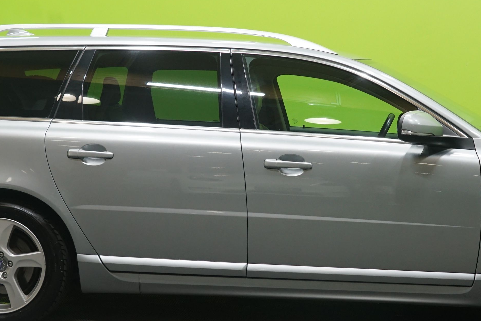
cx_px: 288
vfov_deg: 17.9
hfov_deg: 26.6
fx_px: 1015
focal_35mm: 76
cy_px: 154
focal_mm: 36
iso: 800
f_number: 5.6
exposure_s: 1/20
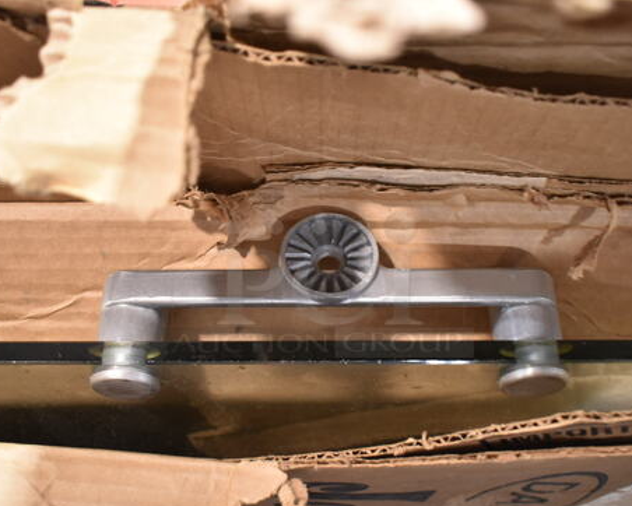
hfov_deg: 47.9
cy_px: 284
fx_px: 711
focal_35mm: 38
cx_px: 319
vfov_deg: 39.1
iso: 1000
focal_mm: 20
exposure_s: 1/60
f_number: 3.5
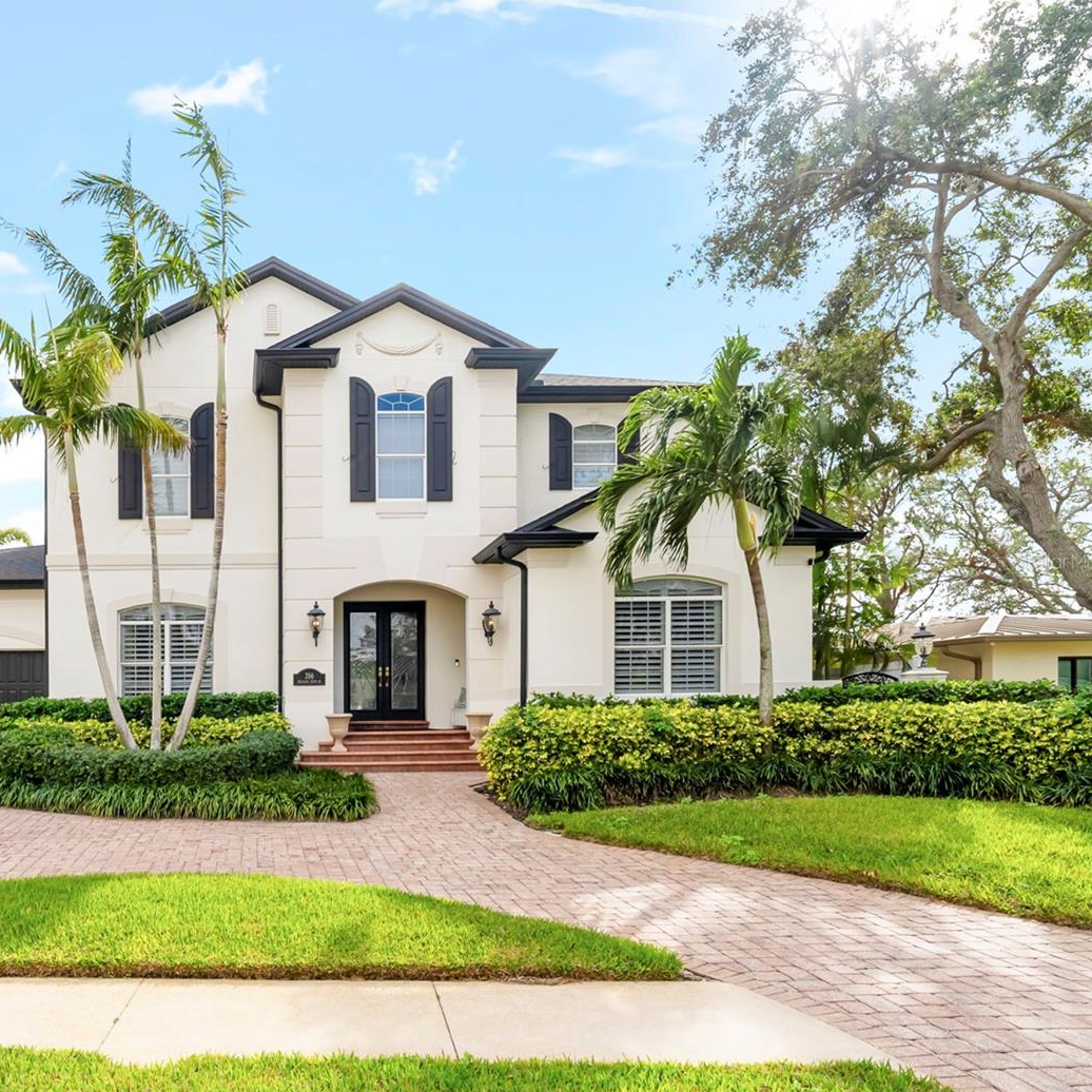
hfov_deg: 67.3
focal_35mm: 21
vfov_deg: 72.1
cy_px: 561
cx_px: 267
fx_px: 749
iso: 200
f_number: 9
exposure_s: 1/250
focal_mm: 16
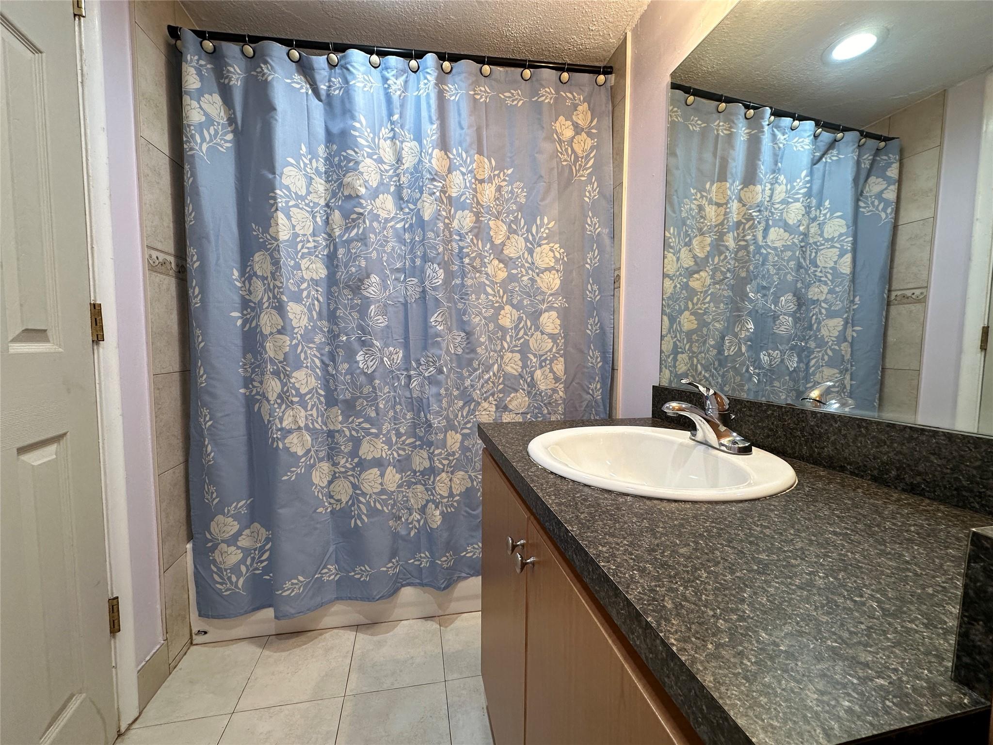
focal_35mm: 14
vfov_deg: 85.7
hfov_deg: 102.1
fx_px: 402
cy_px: 372
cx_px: 496
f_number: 2.2
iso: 160
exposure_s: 1/120
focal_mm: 2.22
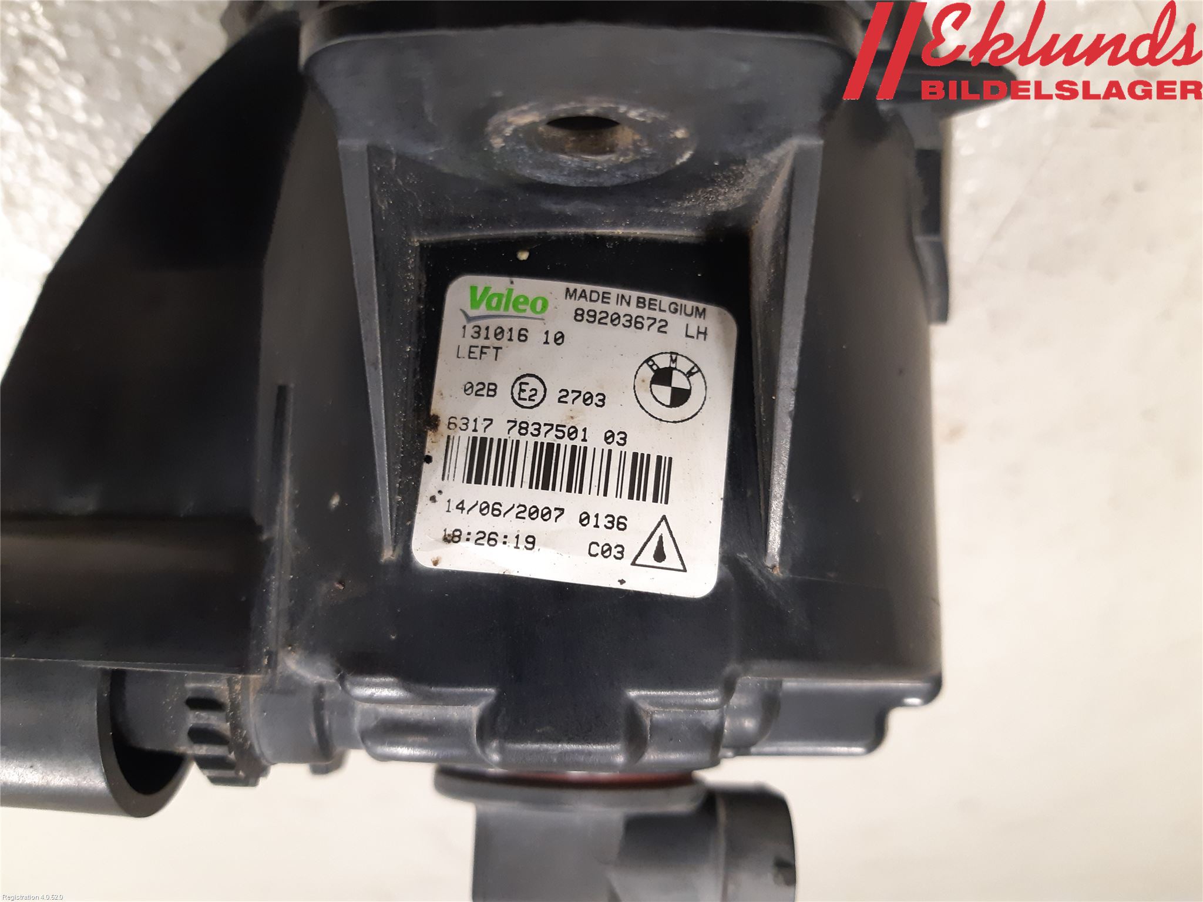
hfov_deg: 67.3
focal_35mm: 26
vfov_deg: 53.1
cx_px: 602
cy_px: 451
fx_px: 904
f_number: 1.7
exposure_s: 1/33
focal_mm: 3.93
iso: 250
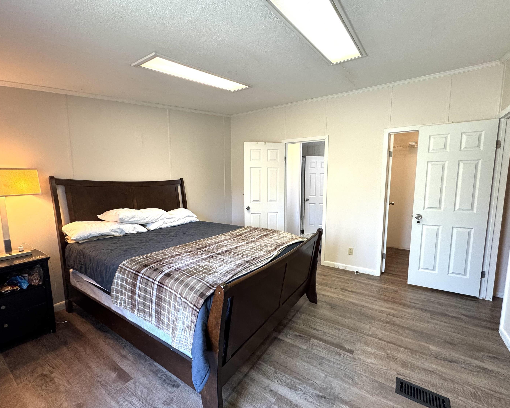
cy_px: 209
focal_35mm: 15
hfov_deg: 96.8
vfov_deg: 84.0
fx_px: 226
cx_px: 264
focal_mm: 2.22
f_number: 2.2
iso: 160
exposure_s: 1/60
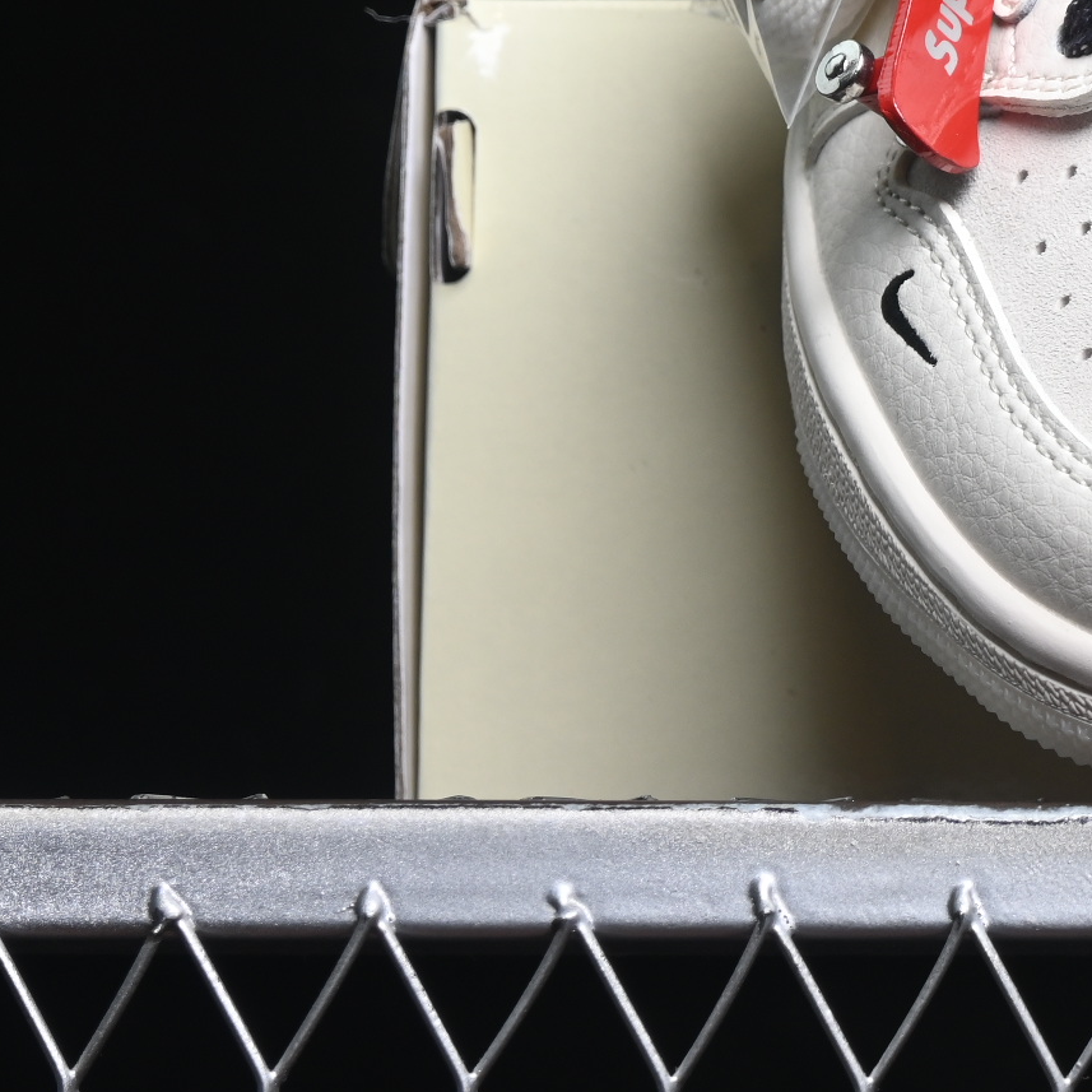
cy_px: 69
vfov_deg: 8.4
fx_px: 7388
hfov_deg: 8.2
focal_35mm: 207
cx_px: 1729
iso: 160
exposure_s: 1/60
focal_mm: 50
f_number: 6.3
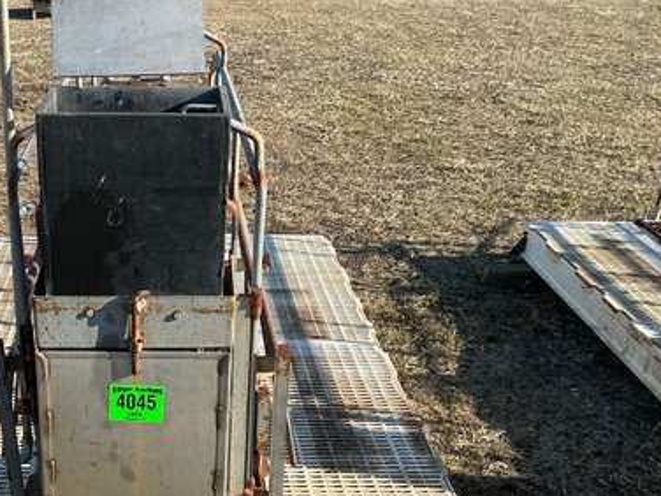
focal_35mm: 47
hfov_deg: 39.0
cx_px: 138
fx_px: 897
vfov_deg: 30.7
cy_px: 328
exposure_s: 1/869
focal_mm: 3
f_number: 1.8
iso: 25
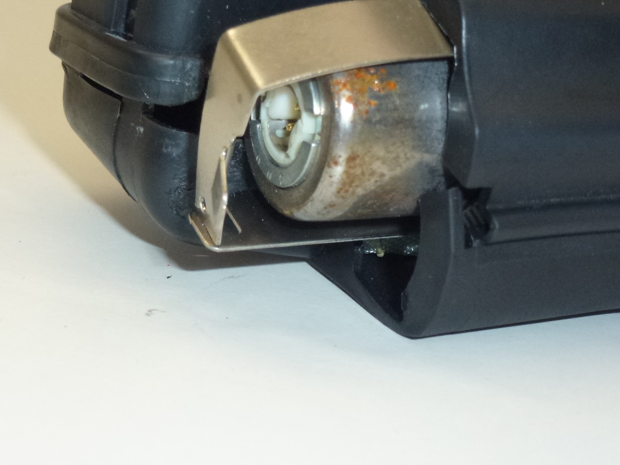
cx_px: 209
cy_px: 231
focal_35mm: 83
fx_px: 1487
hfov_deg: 23.5
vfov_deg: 17.8
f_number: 4.4
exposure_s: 1/200
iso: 400
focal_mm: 10.1
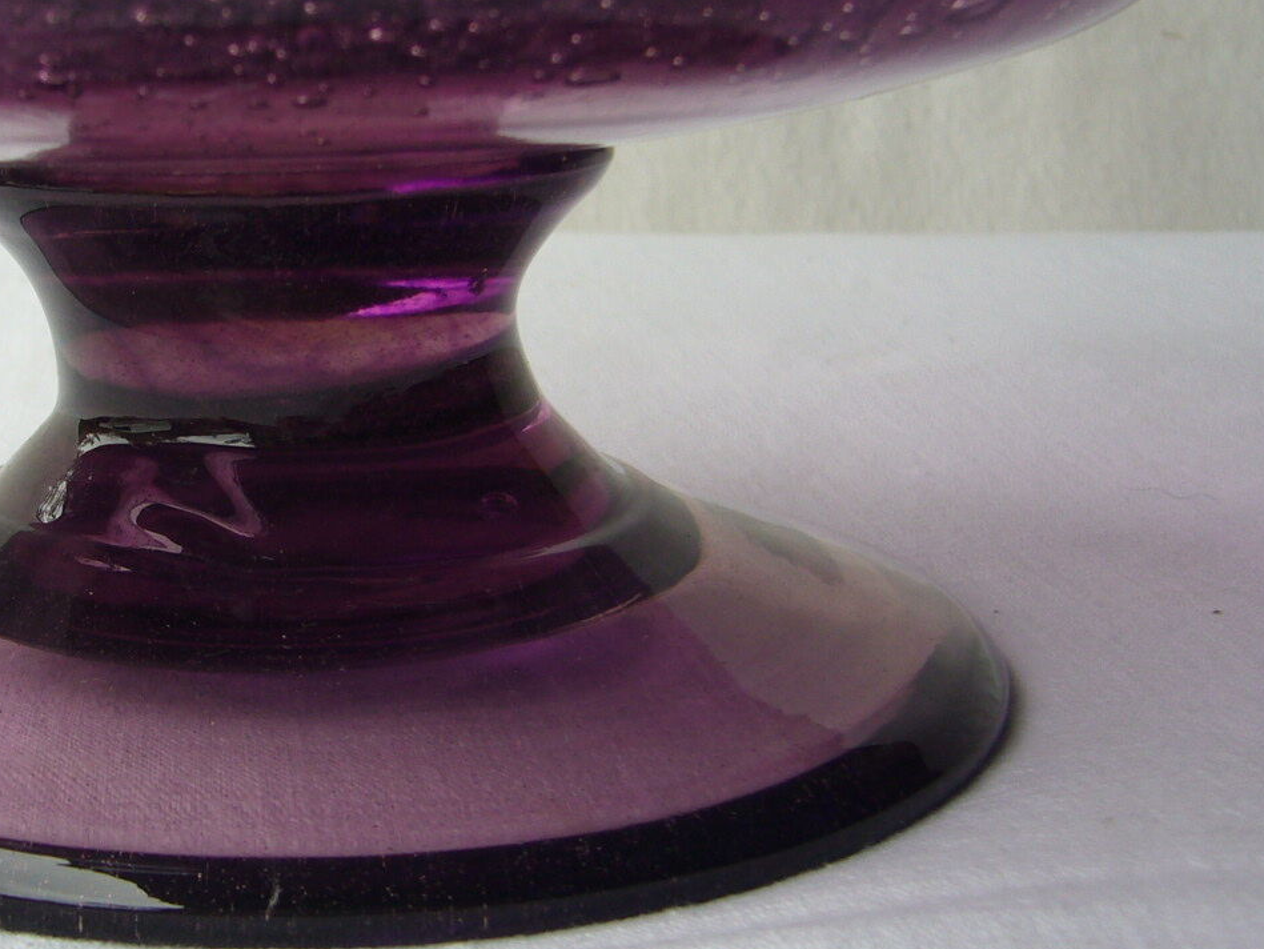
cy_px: 468
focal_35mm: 59
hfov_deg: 31.9
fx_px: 2155
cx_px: 265
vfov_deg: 24.8
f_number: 2.8
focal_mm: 5.8
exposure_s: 1/80
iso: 80
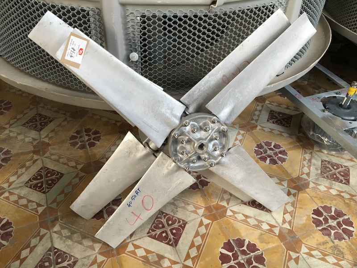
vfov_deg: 48.2
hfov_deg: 61.7
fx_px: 299
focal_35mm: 29
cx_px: 178
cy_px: 134
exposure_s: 1/17
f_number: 2.2
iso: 50
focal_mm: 4.15
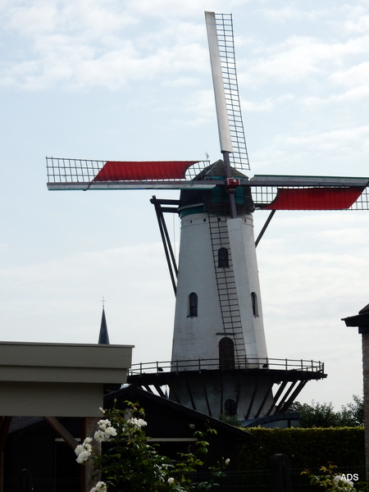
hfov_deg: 12.7
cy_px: 246
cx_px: 184
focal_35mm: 117
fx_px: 1663
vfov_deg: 16.8
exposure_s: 1/1250
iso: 125
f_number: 5.6
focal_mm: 20.9
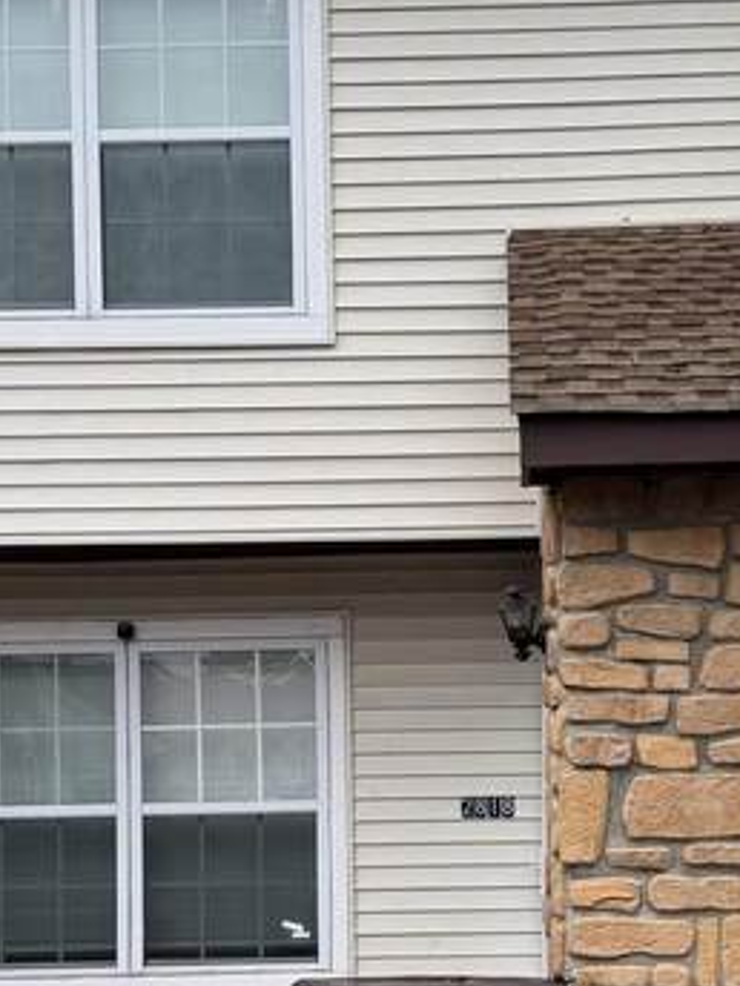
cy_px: 757
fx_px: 1910
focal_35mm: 67
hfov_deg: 21.9
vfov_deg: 28.5
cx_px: 473
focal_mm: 6.76
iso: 80
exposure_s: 1/593
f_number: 1.78
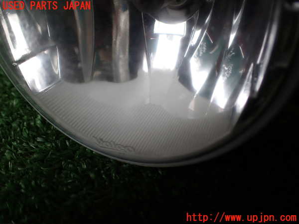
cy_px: 112
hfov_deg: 60.0
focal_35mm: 30
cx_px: 150
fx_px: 259
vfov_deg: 46.8
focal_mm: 5.4
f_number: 2.3
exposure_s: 1/125
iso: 100
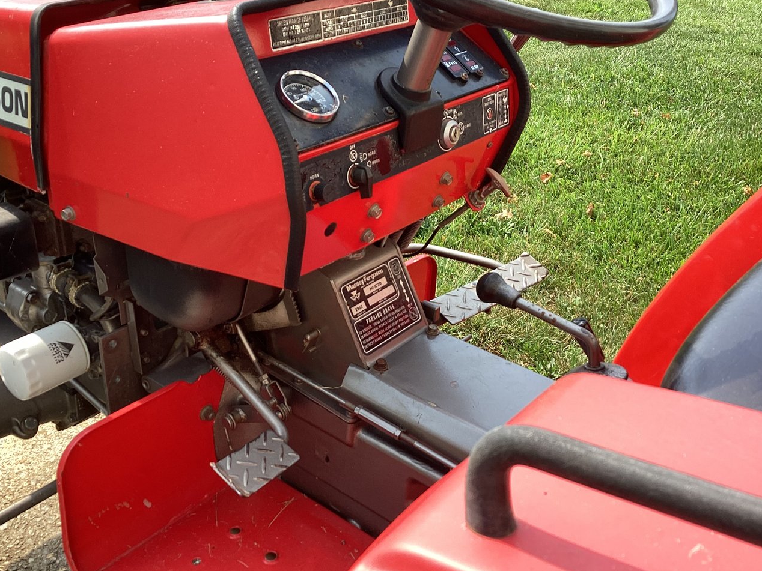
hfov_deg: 50.1
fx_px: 814
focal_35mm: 37
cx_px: 367
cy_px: 261
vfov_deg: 38.6
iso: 25
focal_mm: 3.3
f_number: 2.4
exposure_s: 1/297
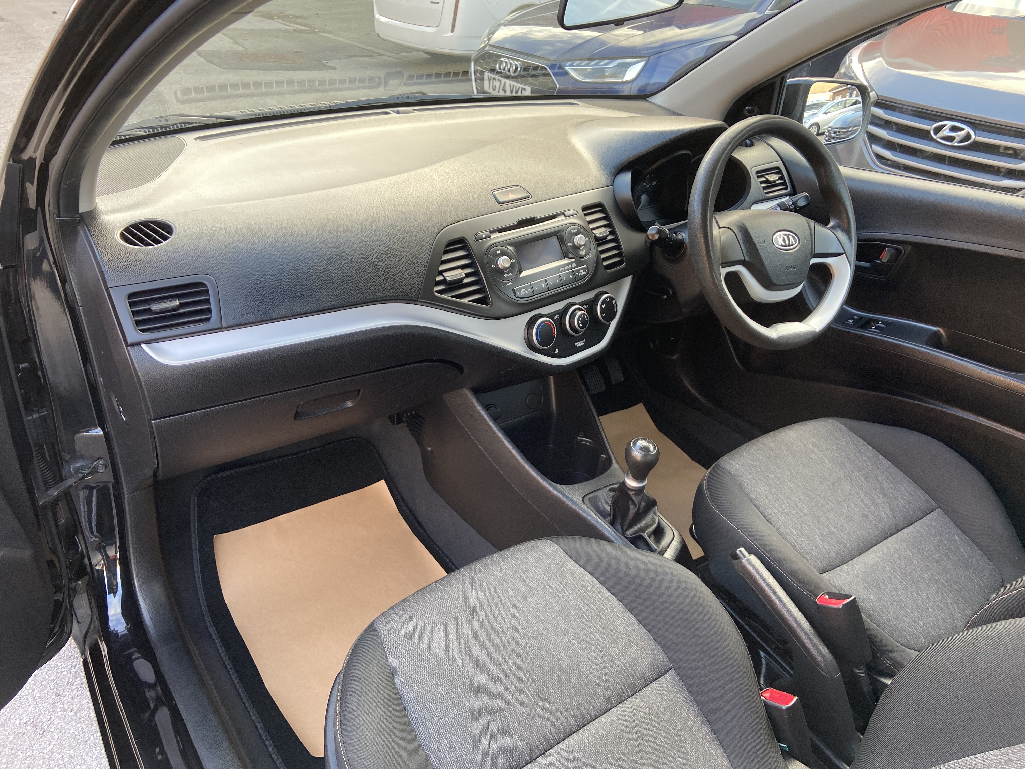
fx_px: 770
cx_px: 512
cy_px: 384
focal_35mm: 26
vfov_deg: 53.1
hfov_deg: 67.3
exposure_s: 1/121
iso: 100
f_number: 1.8
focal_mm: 4.25
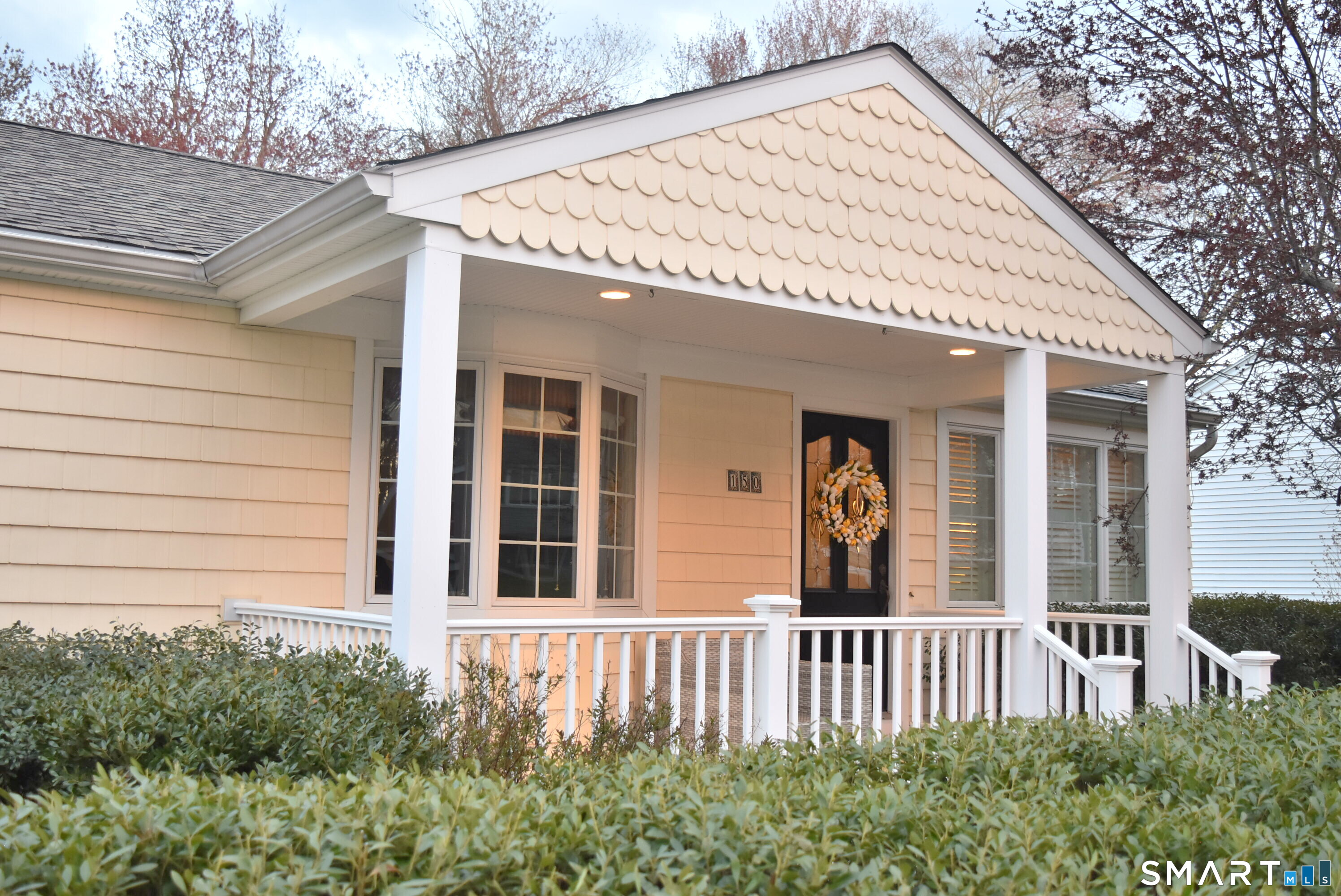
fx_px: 1398
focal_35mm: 38
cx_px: 670
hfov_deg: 51.2
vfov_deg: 35.6
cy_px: 448
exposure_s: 1/60
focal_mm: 25
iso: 640
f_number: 4
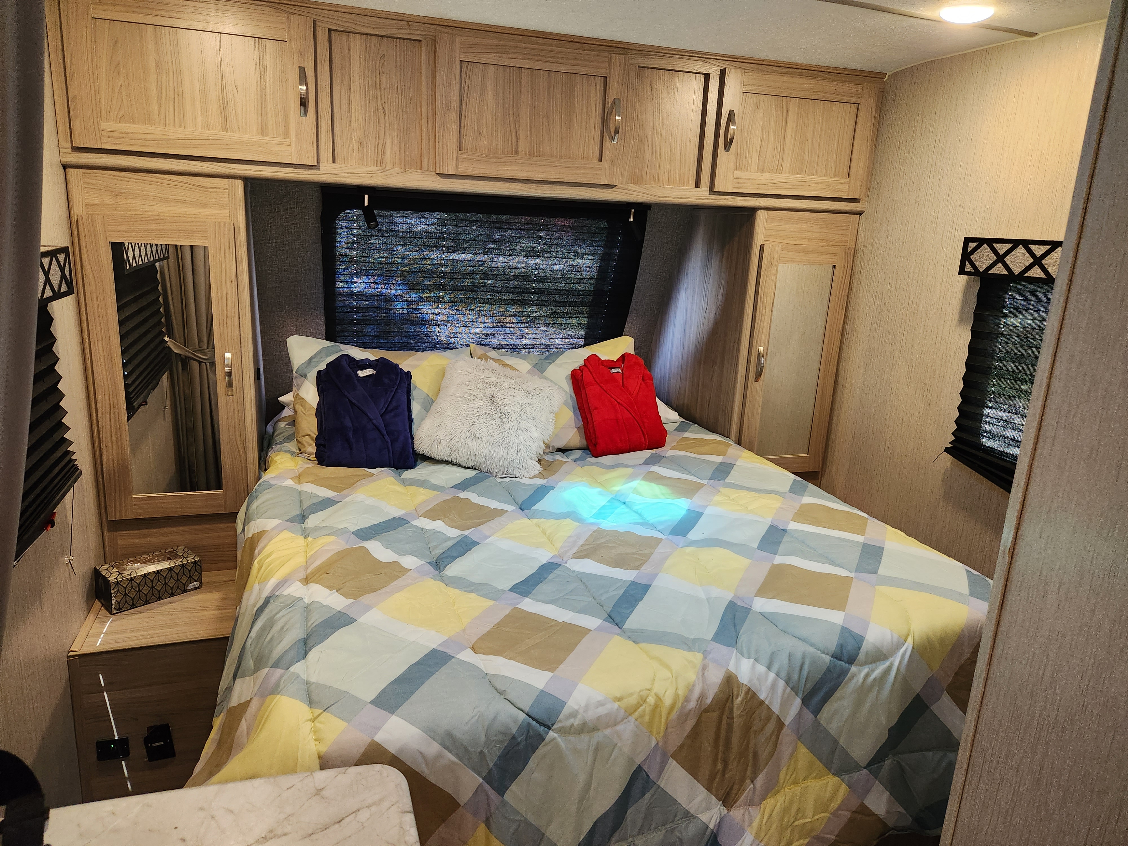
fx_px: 749
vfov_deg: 58.9
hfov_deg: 73.9
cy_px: 423
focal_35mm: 23
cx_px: 564
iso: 500
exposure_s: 1/120
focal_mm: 5.4
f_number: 1.8
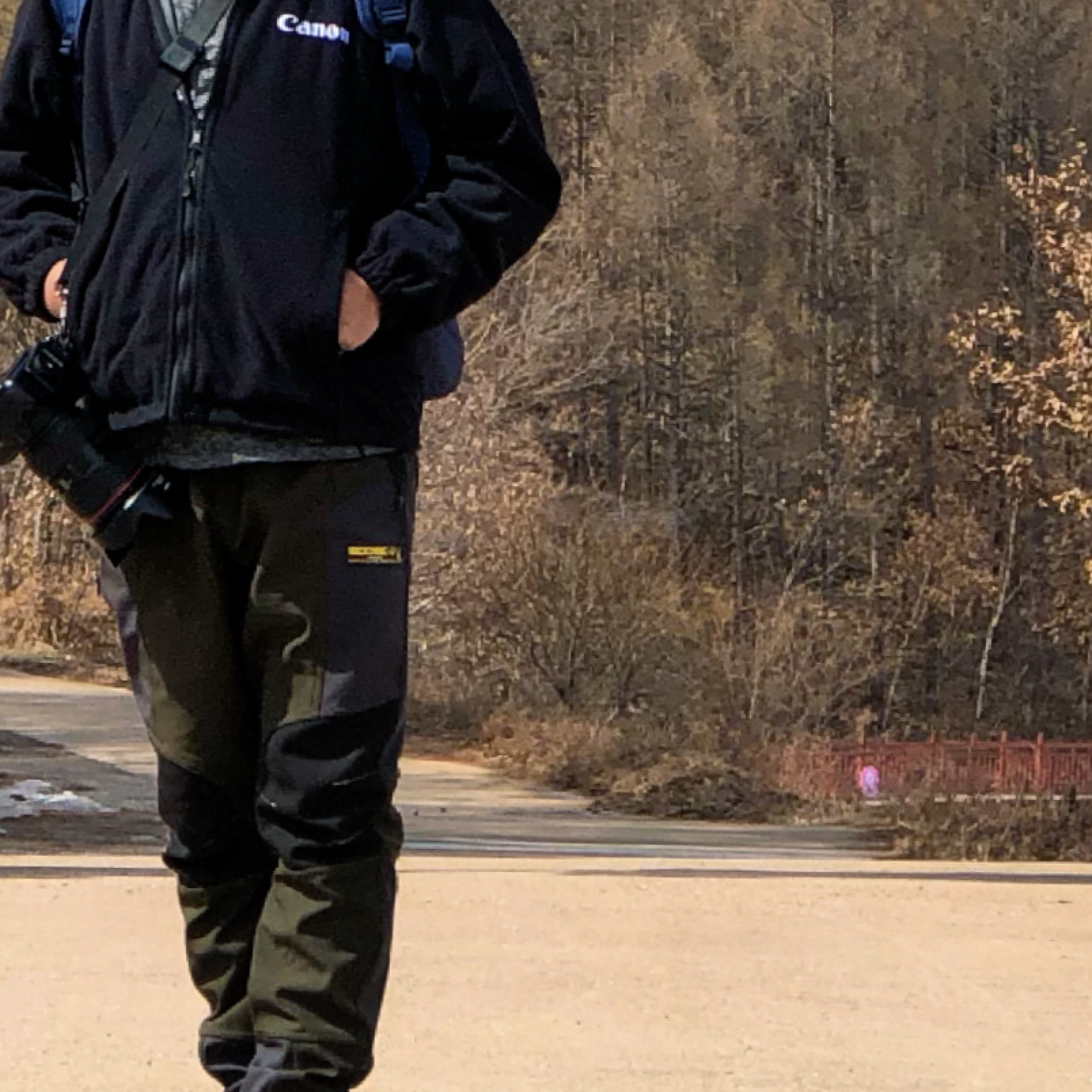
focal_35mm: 247
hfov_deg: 7.1
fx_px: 8816
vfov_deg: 7.0
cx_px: 206
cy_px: -448
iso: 20
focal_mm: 6.6
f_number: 2.8
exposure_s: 1/827
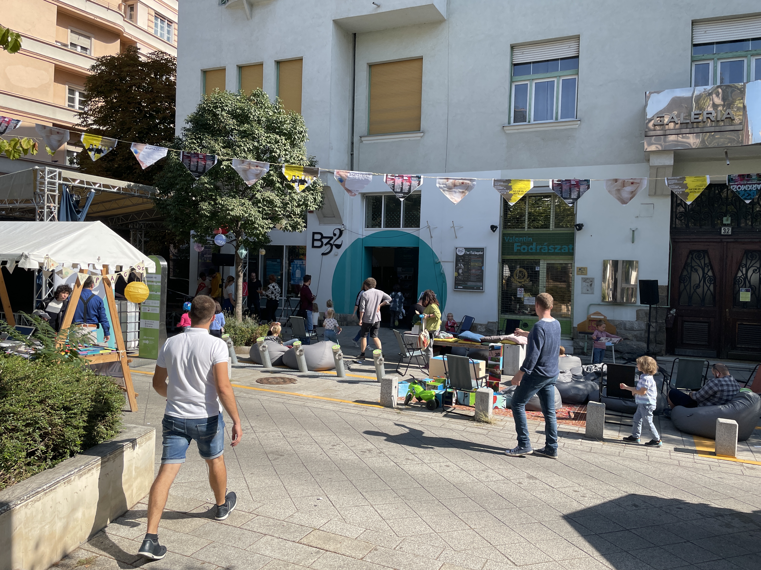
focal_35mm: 26
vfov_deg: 53.1
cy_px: 285
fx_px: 572
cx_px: 380
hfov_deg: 67.3
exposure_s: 1/2020
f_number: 1.6
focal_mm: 4.2
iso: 32
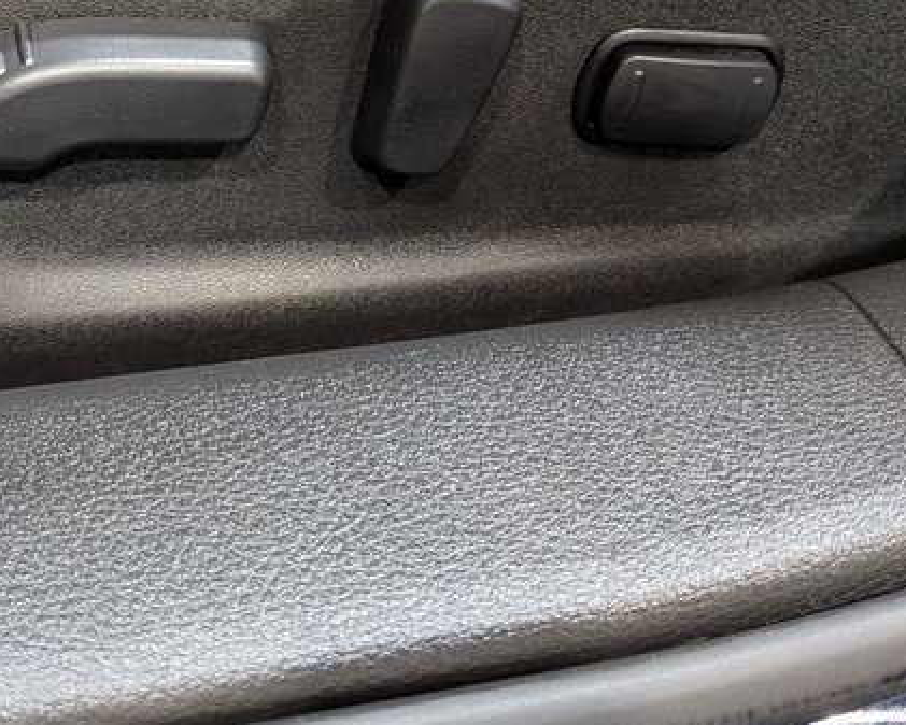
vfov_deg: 25.3
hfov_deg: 32.9
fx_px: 1529
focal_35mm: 57
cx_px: 370
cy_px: -17
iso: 810
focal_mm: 4.53
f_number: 1.7
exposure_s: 1/100
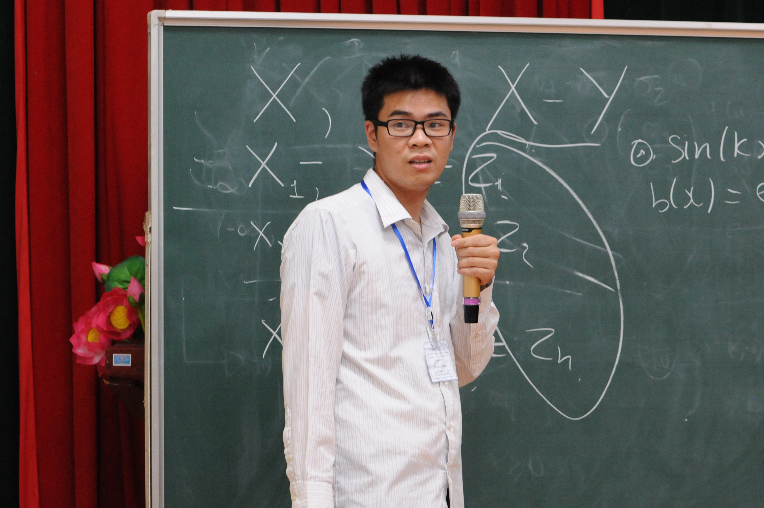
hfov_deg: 13.1
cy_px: 254
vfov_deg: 8.7
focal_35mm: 158
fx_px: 3338
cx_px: 382
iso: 2000
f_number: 4.5
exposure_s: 1/60
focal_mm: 105
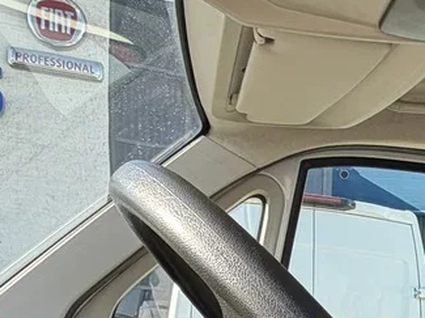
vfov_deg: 19.3
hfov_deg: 24.5
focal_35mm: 69
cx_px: 557
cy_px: 437
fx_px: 846
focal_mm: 2.22
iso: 40
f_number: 2.2
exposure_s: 1/203
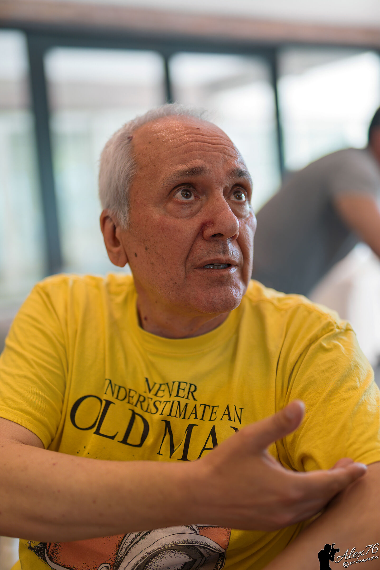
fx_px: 792
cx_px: 190
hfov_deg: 27.0
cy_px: 285
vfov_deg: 39.6
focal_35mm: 50
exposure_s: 1/80
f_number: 1.4
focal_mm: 50
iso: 100
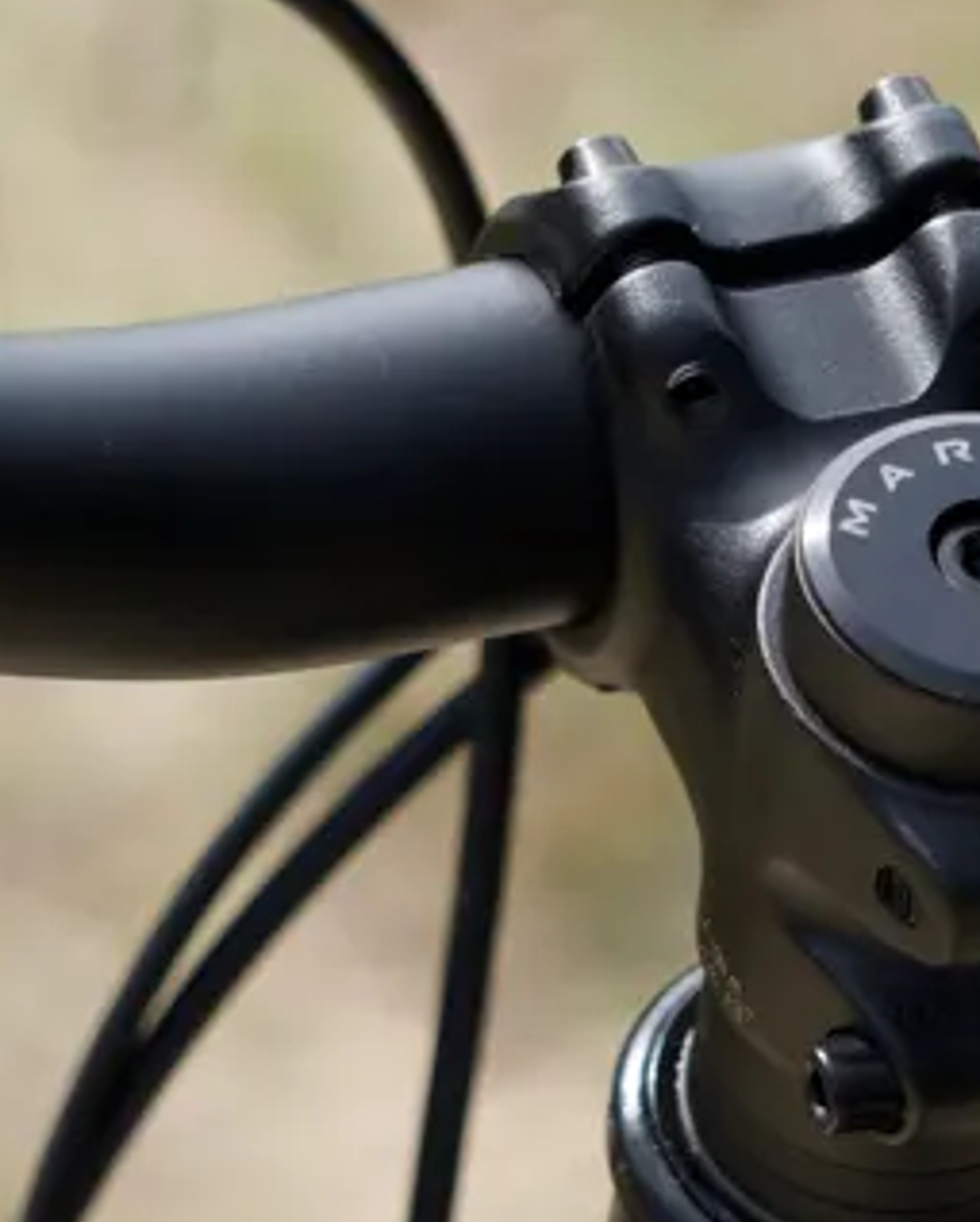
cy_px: 525
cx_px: 822
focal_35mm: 336
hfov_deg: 4.6
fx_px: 12171
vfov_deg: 5.7
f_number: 5.6
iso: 200
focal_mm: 95
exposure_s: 1/250
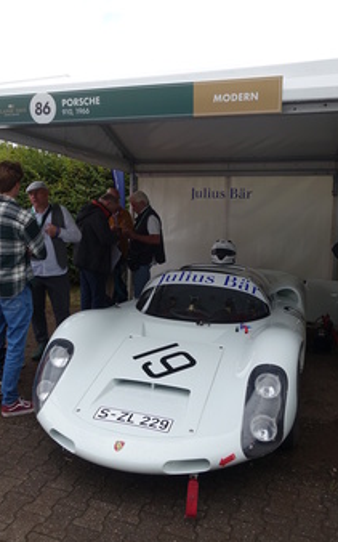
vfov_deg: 64.6
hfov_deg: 43.1
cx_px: 159
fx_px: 428
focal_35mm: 29
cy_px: 252
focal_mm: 8.8
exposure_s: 1/400
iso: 125
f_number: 4
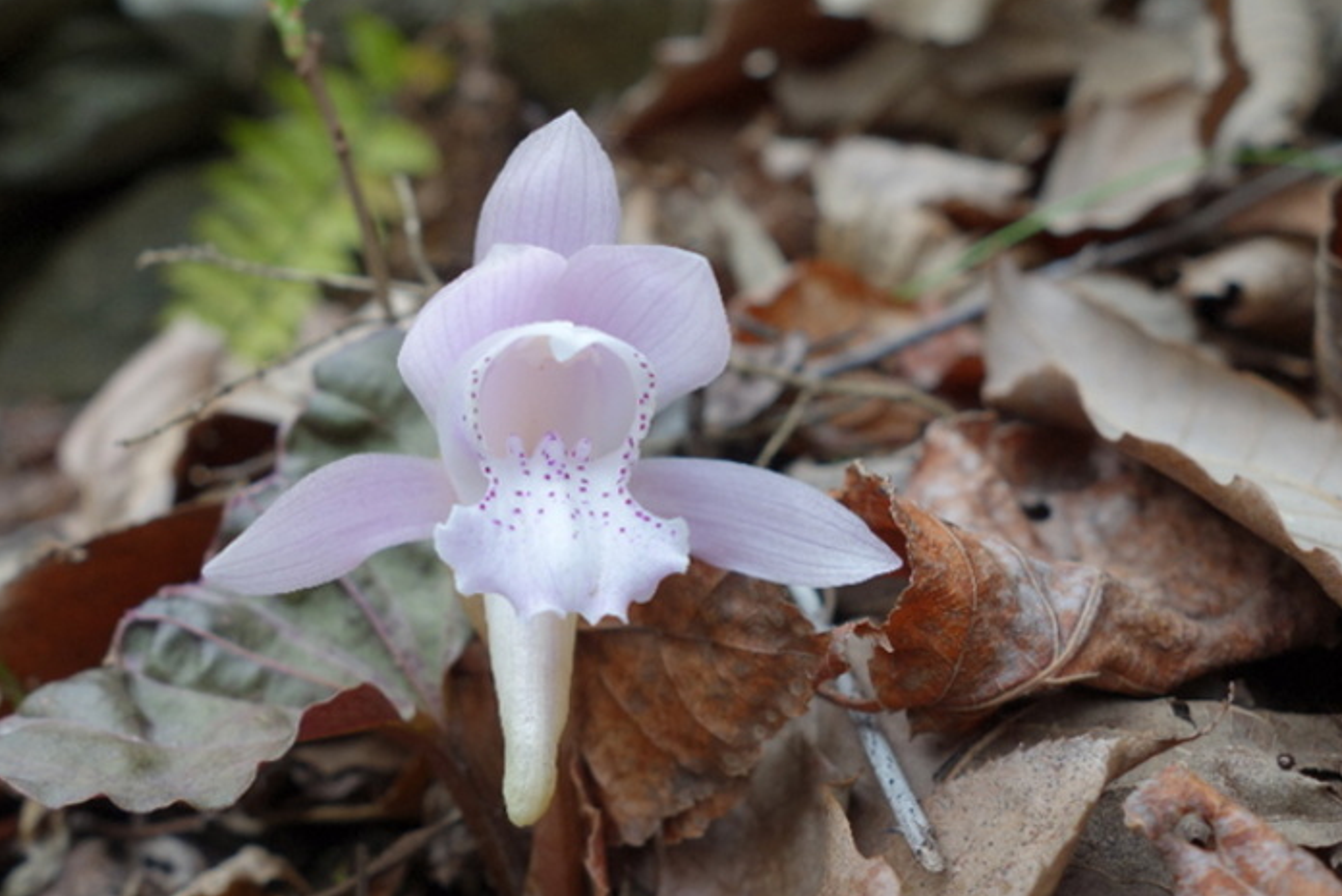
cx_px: 539
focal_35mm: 36
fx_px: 1342
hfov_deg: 52.8
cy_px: 504
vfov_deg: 36.9
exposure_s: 1/100
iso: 125
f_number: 3.5
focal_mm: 10.4
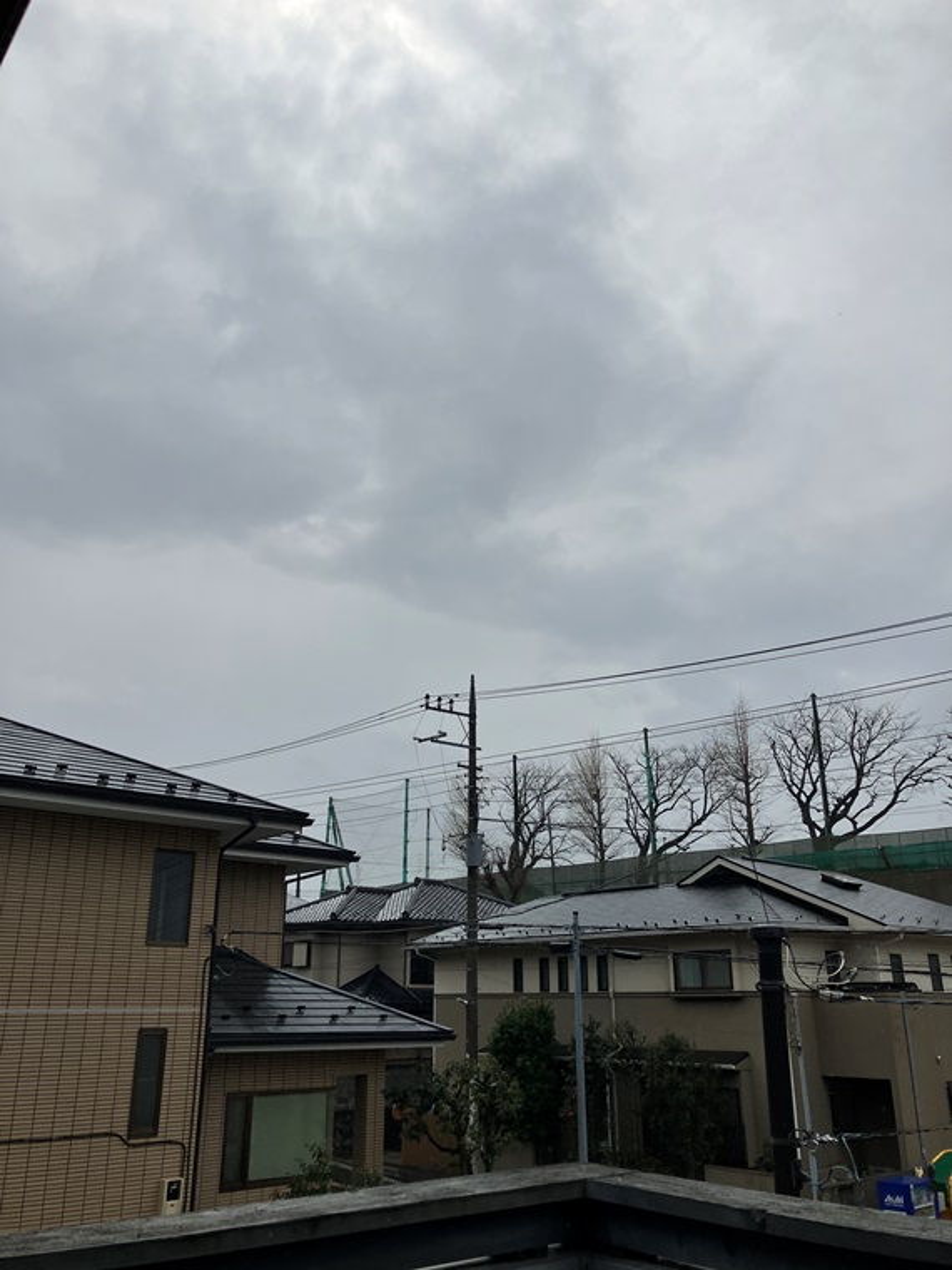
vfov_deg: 63.4
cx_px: 476
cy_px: 635
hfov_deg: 49.7
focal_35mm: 28
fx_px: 1027
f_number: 1.8
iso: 32
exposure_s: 1/8130
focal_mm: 3.99
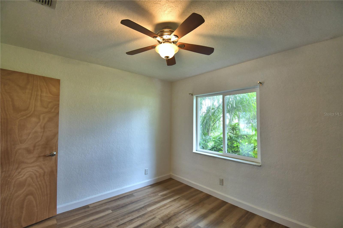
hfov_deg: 100.4
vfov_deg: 77.3
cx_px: 172
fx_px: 143
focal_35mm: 15
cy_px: 114
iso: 400
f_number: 4.5
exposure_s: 1/100
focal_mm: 10
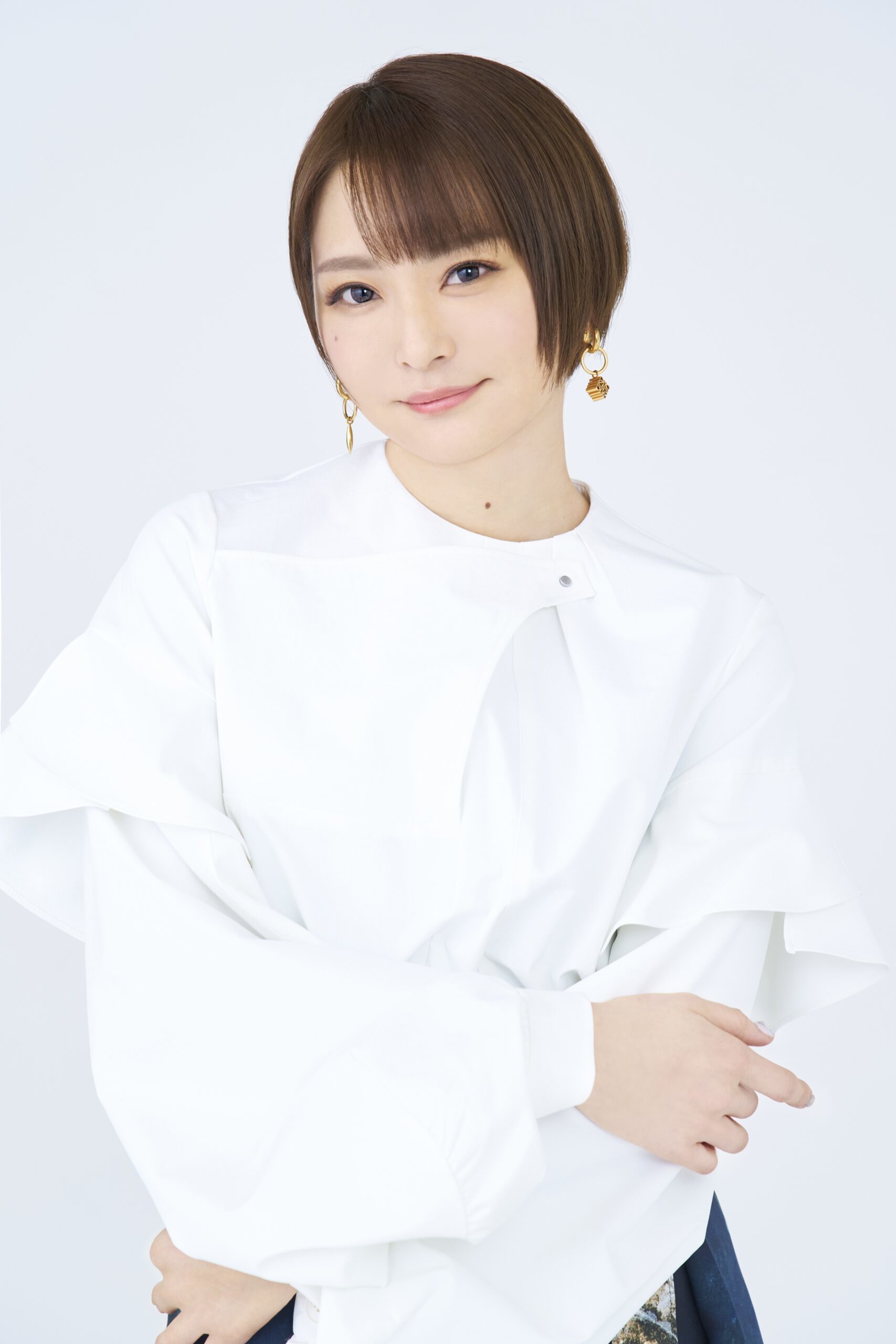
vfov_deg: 19.5
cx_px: 448
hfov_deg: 13.0
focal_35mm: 105
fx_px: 3919
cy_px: 672
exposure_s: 1/125
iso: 640
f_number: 5.6
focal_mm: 105
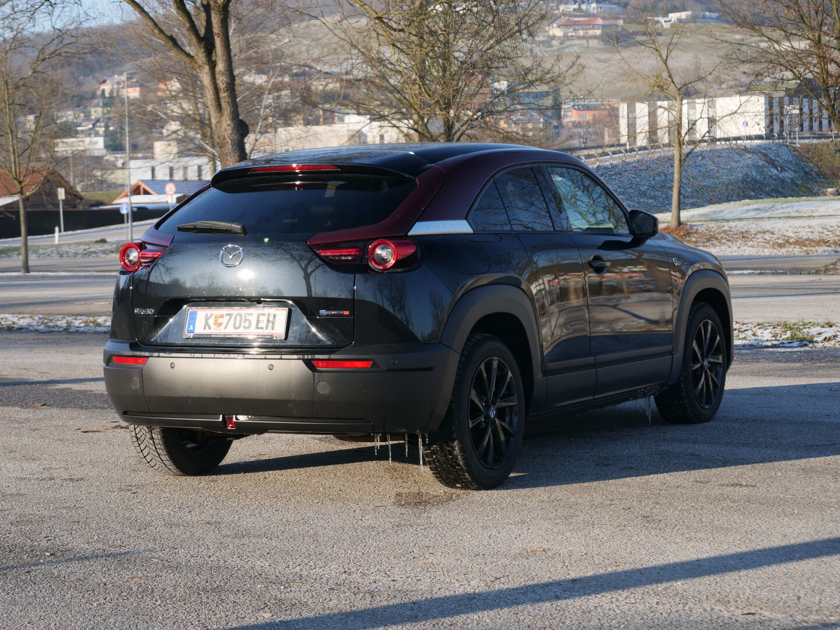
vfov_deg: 17.6
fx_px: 2038
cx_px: 420
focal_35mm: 84
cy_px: 315
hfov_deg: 23.3
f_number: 4
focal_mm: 42
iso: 200
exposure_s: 1/320
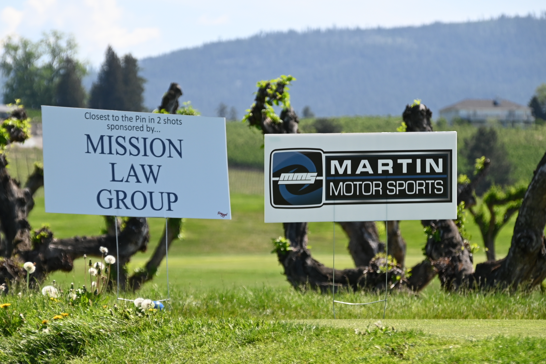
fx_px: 3791
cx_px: 242
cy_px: 202
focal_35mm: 250
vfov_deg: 5.5
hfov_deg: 8.2
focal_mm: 135
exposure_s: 1/1000
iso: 280
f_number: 6
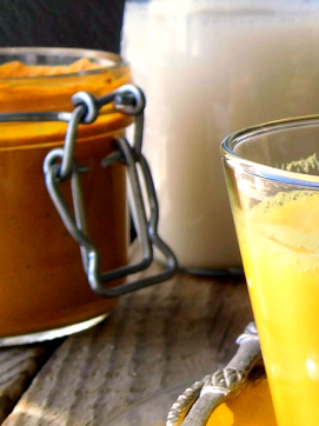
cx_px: 492
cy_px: 173
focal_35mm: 133
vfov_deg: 14.8
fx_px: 1636
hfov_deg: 10.7
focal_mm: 8.3
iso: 100
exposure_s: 1/80
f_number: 3.4
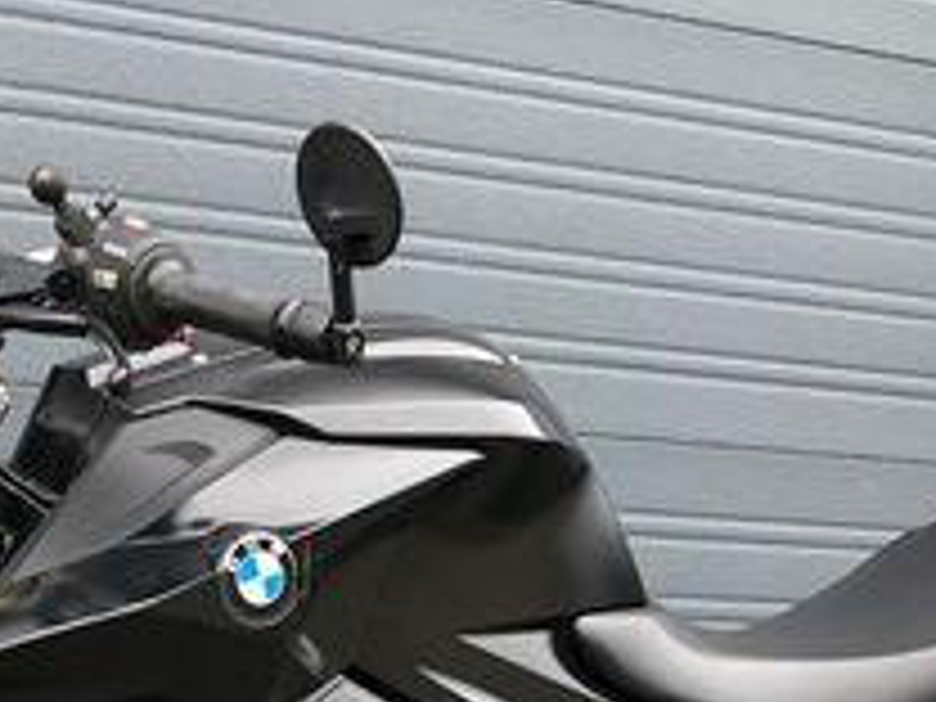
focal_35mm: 86
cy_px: 1030
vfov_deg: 15.9
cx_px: 342
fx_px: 2325
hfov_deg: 22.7
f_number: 1.8
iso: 40
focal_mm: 3.99
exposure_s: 1/33
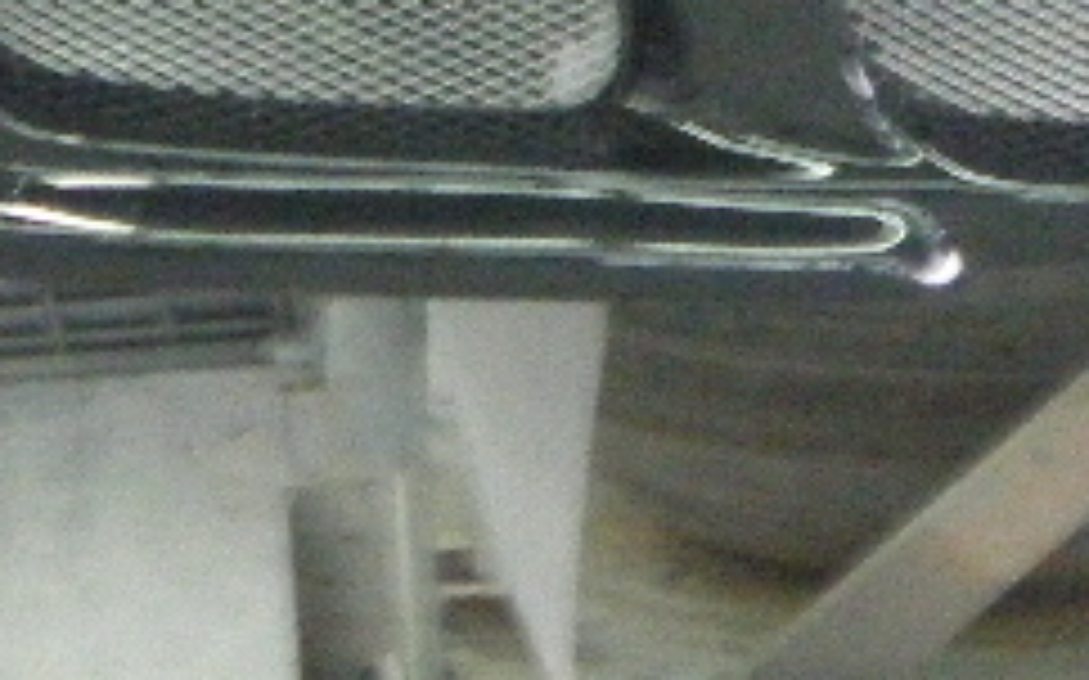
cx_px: 1526
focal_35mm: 341
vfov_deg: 3.8
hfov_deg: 6.1
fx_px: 10116
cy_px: -599
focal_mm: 13.3
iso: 800
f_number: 4.9
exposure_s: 1/15
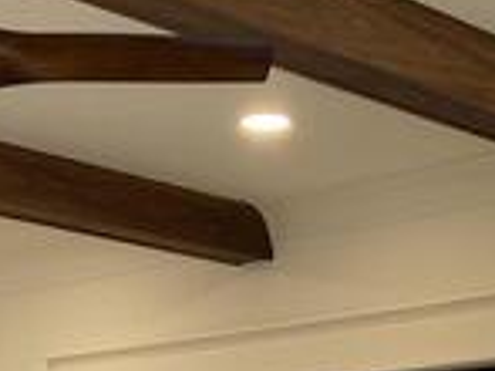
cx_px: 236
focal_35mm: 113
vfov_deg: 11.9
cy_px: 708
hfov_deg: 17.4
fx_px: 1615
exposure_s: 1/120
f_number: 1.8
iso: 100
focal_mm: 4.25
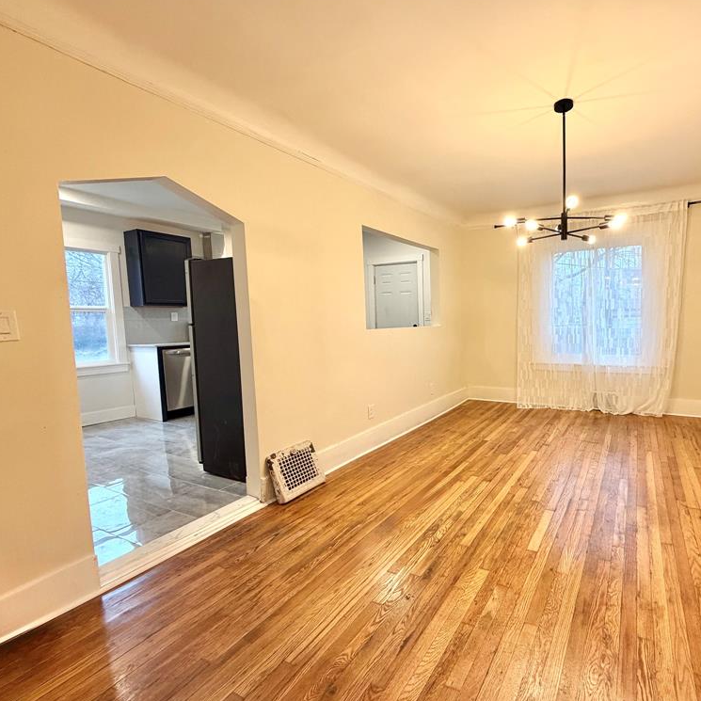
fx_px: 389
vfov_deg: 84.0
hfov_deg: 81.4
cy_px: 351
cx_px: 461
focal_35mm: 17
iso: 200
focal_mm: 2.22
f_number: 2.2
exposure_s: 1/120
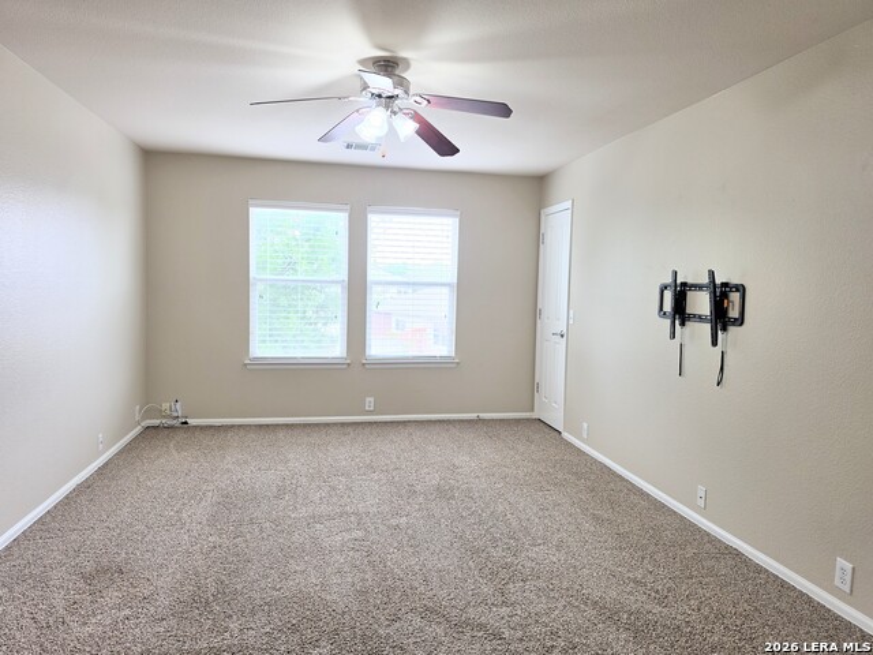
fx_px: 580
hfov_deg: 73.9
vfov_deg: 58.9
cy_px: 328
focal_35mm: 23
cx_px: 436
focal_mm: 6.5
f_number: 1.4
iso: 32
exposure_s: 1/120
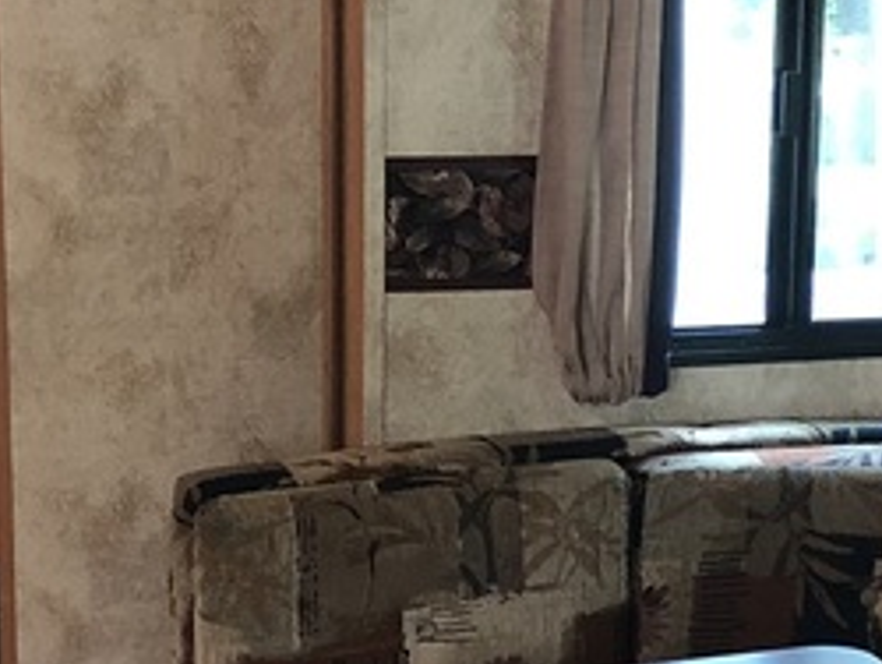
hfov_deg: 17.6
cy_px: 544
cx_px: 455
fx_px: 2856
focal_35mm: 112
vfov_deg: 13.2
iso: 64
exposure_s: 1/15
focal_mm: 3.99
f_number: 1.8
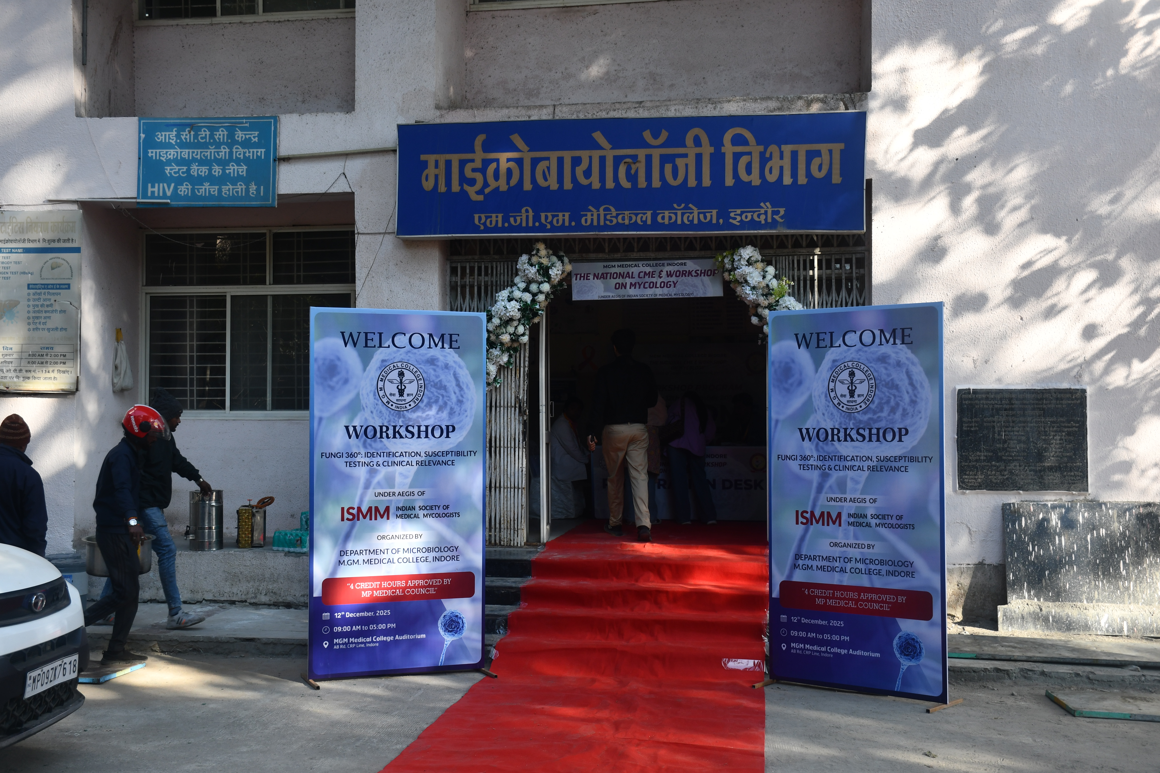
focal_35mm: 39
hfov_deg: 49.6
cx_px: 580
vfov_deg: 34.2
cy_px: 386
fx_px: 1257
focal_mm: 26
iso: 250
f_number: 5.6
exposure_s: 1/250
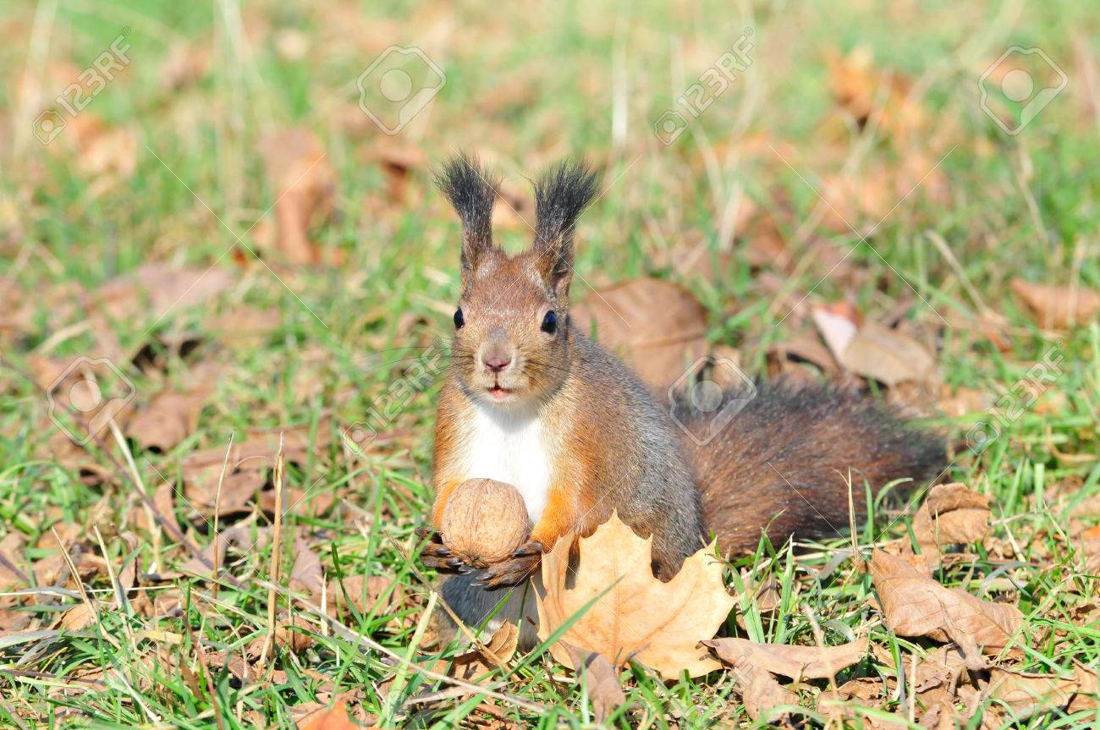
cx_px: 550
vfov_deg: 6.3
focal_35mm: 218
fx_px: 6637
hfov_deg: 9.5
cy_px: 365
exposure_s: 1/640
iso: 1000
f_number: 8
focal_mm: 145
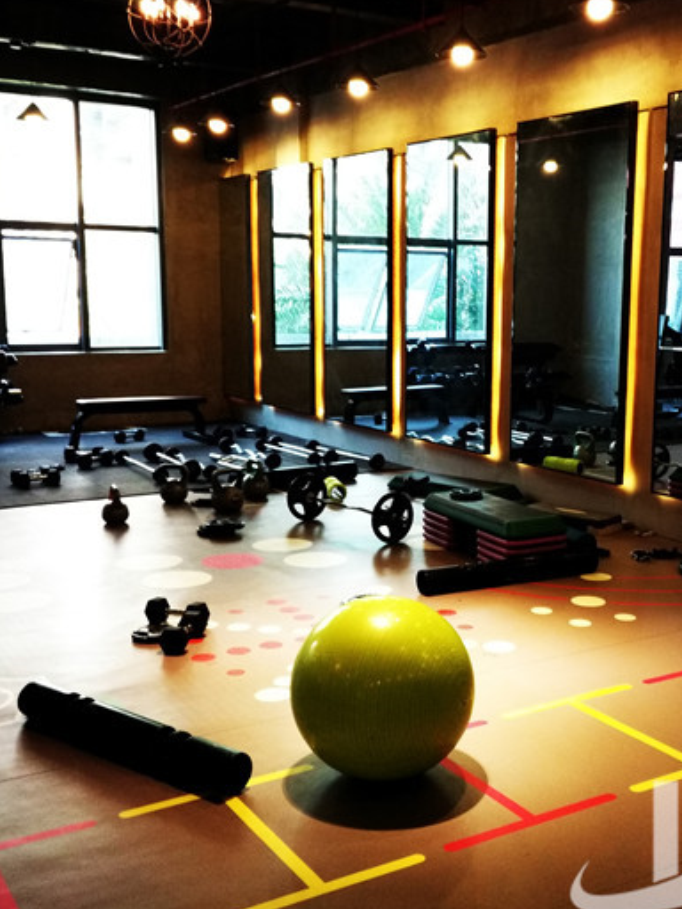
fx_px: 1077
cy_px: 455
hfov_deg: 34.8
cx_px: 449
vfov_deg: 45.8
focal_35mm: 41
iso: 449
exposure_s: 1/33
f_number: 2
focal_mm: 4.12
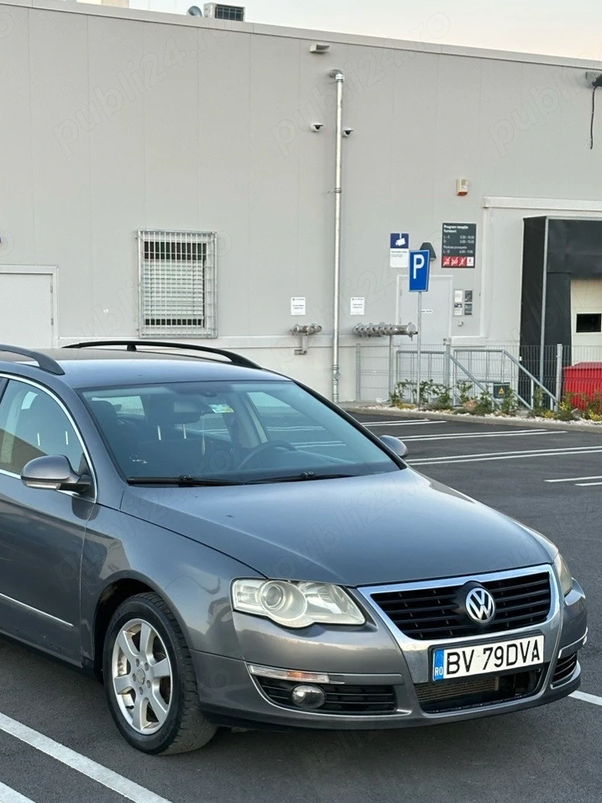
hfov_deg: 21.8
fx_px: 1555
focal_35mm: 67
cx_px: 198
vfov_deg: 28.7
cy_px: 549
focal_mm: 6.86
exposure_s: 1/103
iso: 80
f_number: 1.78
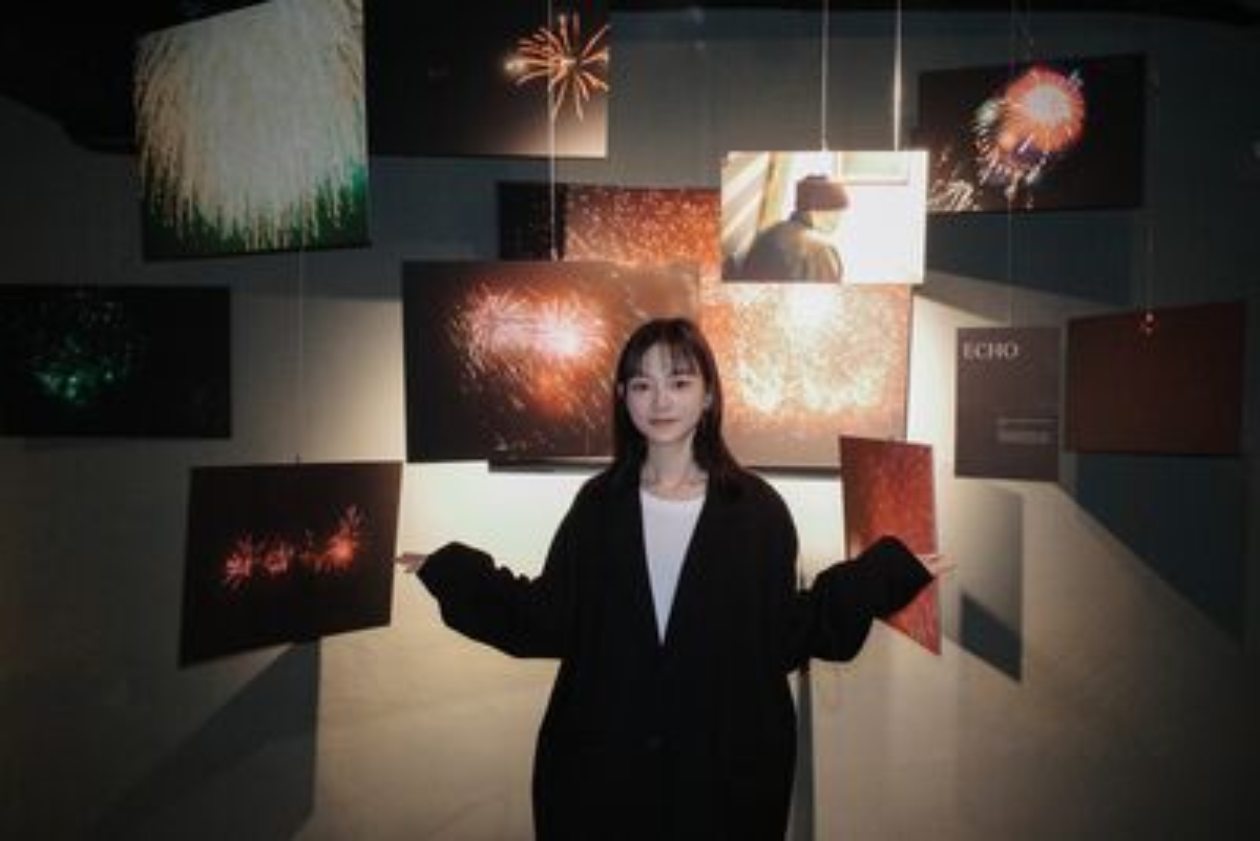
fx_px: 1225
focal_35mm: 35
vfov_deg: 37.9
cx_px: 630
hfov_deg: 54.4
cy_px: 420
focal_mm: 18.3
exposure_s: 1/30
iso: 2000
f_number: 6.3
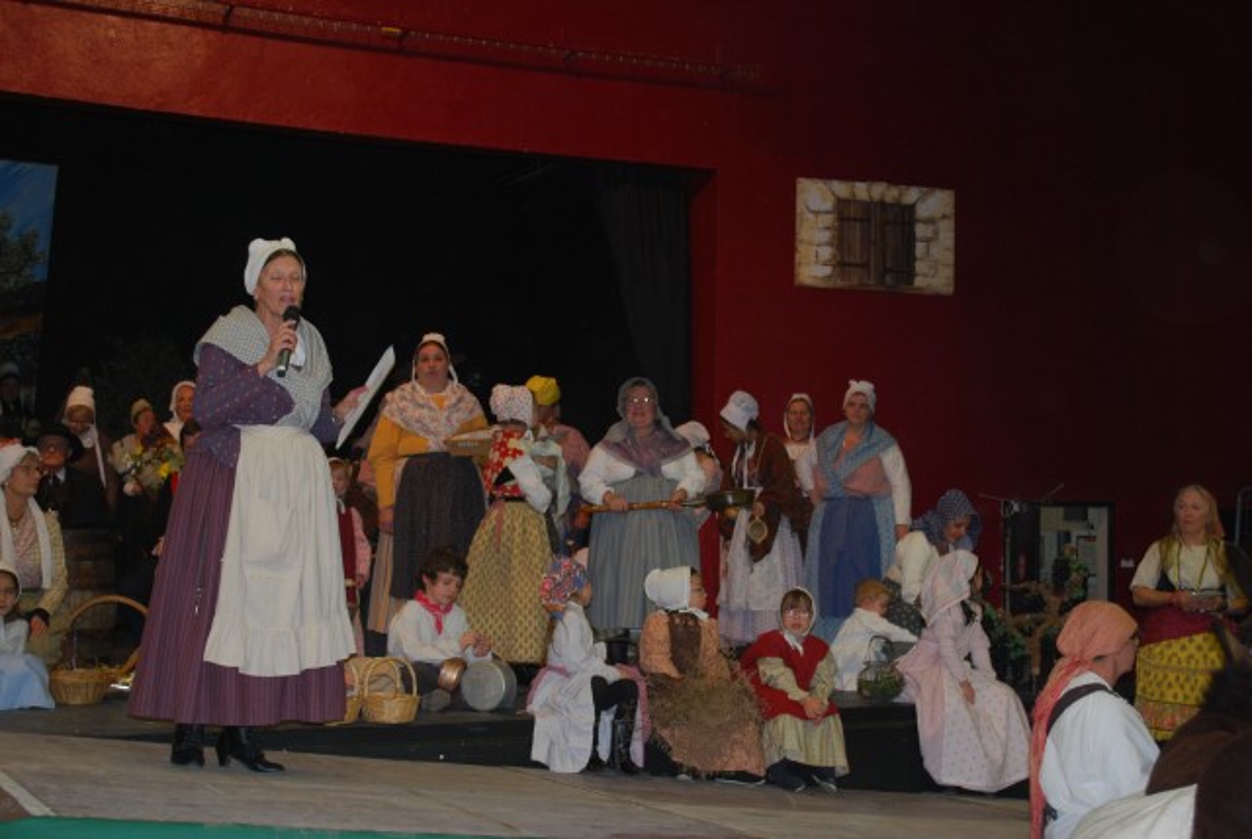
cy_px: 420
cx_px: 626
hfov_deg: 41.1
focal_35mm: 48
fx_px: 1672
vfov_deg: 28.2
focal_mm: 32
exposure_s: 1/60
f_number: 4.8
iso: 320
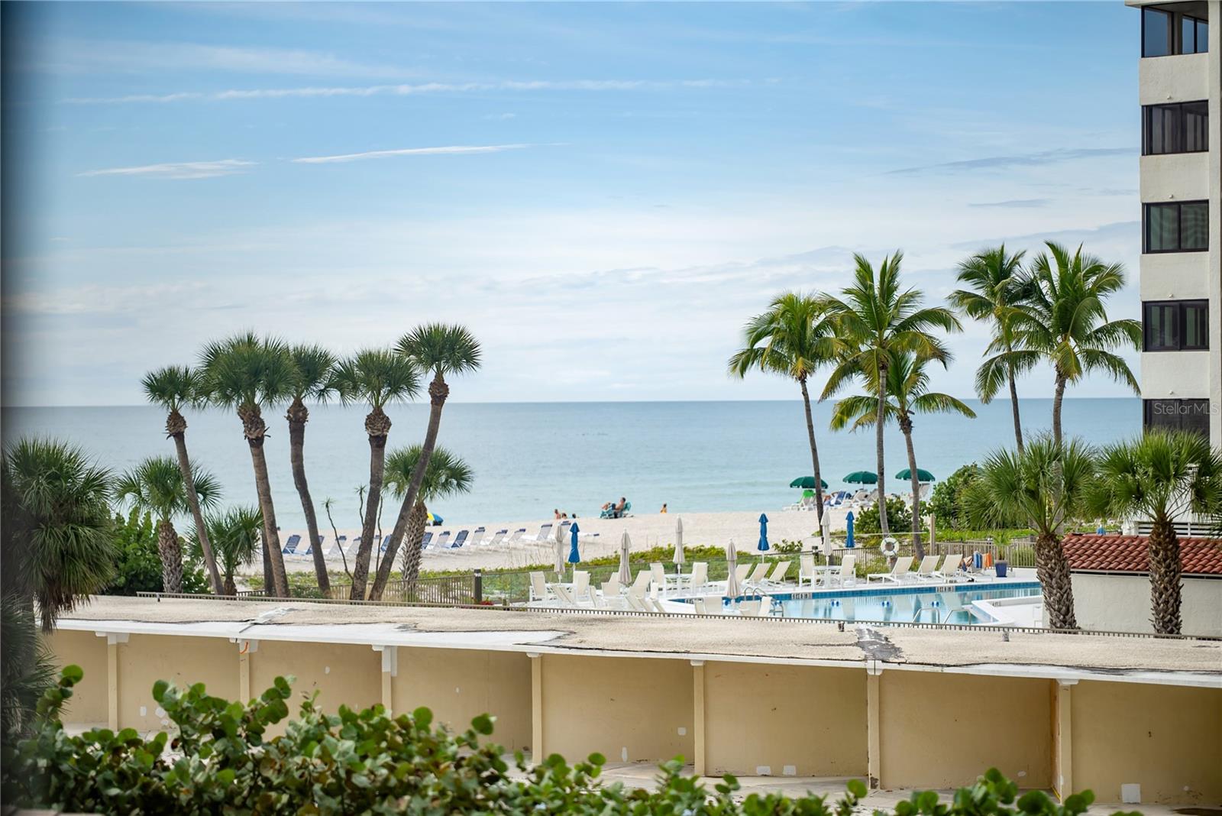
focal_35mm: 85
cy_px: 408
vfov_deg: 16.1
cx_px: 611
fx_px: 2886
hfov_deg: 23.9
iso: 40
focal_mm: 85
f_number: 1.4
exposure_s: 1/1600
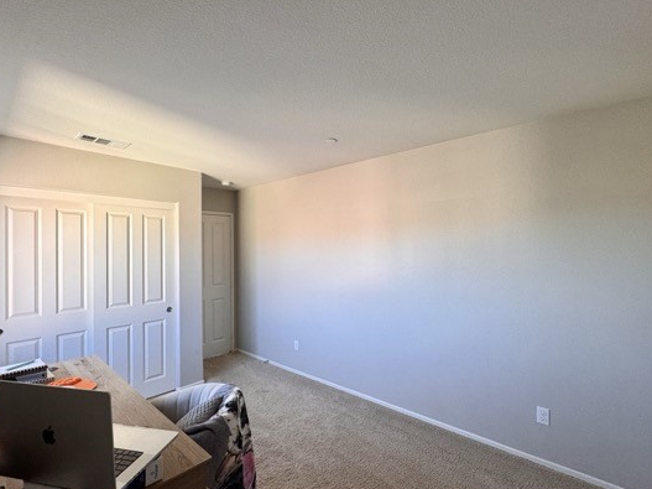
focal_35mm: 17
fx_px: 320
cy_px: 248
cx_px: 302
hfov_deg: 90.9
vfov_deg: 74.7
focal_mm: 2.22
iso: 160
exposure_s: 1/120
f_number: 2.2
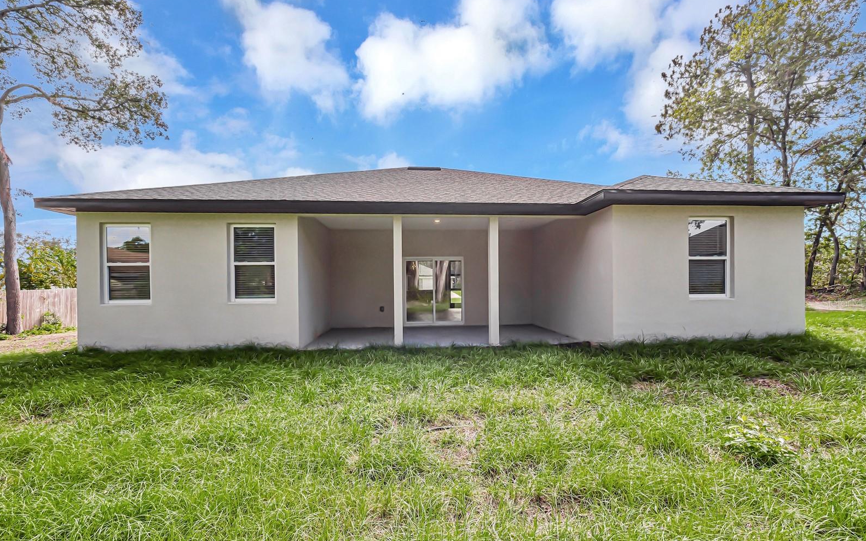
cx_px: 436
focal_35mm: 15
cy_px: 303
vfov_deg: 74.5
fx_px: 354
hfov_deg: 101.5
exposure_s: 1/100
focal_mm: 7
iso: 100
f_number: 8
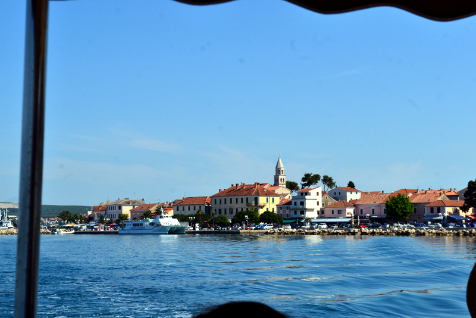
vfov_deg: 16.6
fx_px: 1091
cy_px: 159
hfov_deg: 24.6
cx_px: 238
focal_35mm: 82
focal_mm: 55
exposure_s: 1/500
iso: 280
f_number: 11
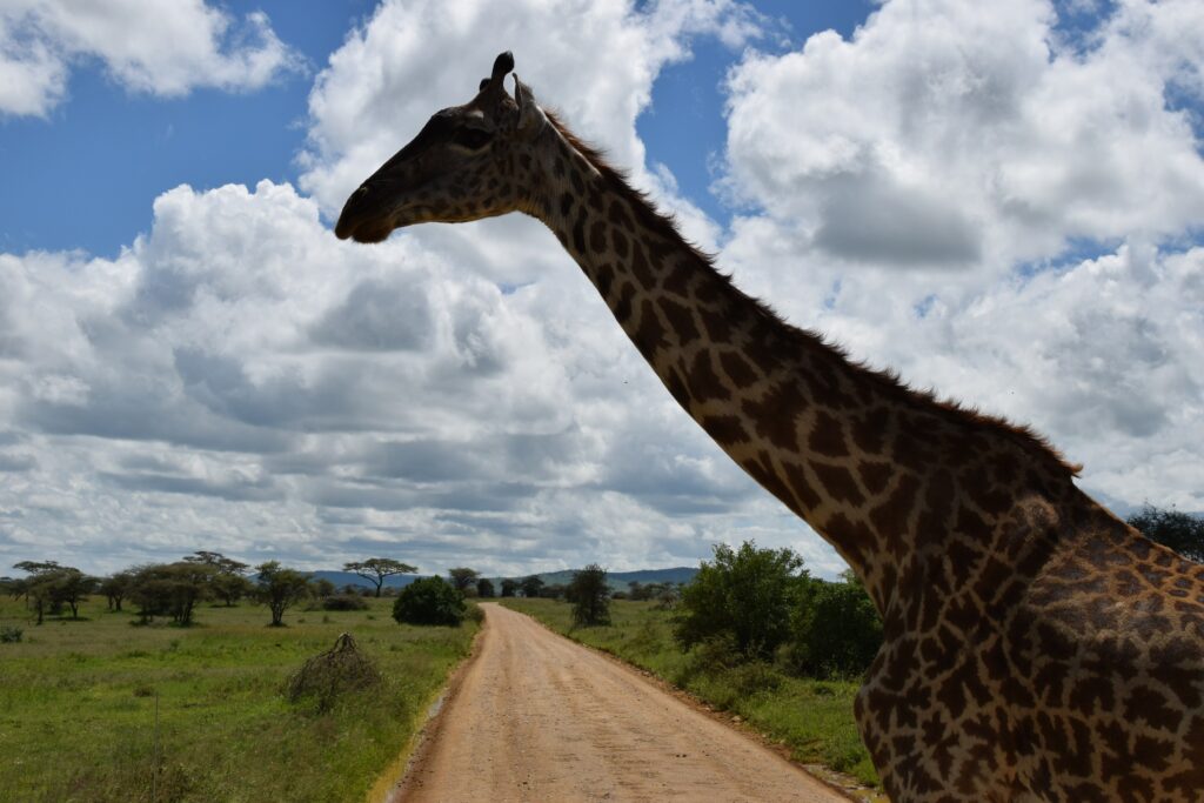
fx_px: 1756
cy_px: 402
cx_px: 602
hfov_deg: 37.8
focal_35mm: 52
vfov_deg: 25.8
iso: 200
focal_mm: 35
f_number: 11
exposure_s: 1/500
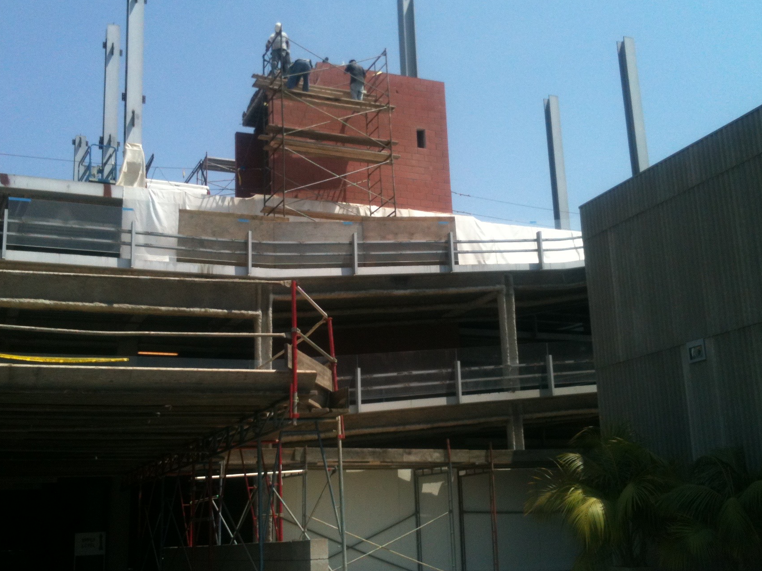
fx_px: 924
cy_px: 279
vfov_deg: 34.3
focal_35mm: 42
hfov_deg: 44.8
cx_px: 365
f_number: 2.8
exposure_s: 1/1215
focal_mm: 3.85
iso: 64
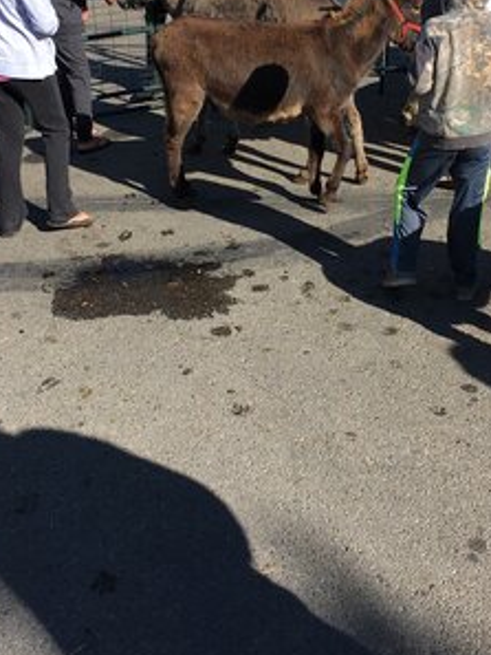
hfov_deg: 27.9
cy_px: 235
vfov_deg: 36.5
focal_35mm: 52
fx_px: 983
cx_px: 310
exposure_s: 1/1148
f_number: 2.2
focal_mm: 4.15
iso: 25
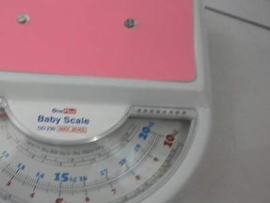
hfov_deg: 34.7
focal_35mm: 54
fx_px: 421
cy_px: 109
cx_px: 62
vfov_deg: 27.0
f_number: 3.1
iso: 400
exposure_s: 1/15.8
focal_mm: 6.3
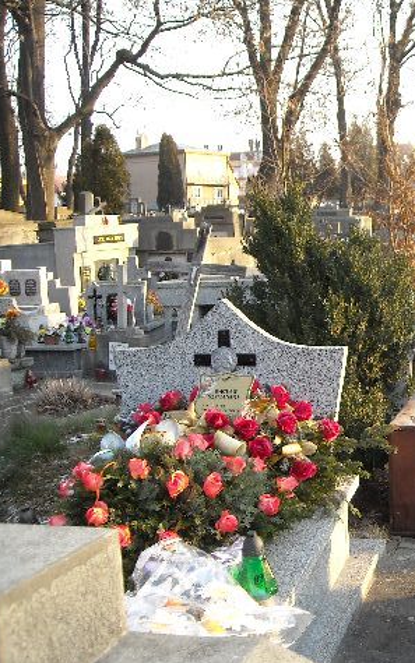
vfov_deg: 40.3
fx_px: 905
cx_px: 390
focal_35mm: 50
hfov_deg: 24.9
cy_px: 334
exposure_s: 1/250
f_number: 2.8
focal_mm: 5.7
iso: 161
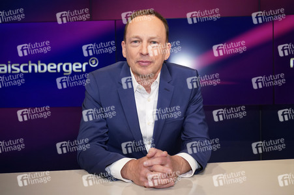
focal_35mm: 39
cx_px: 147
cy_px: 98
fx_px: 318
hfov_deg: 49.6
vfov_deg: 34.2
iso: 2000
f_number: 5
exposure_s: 1/125
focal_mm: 39
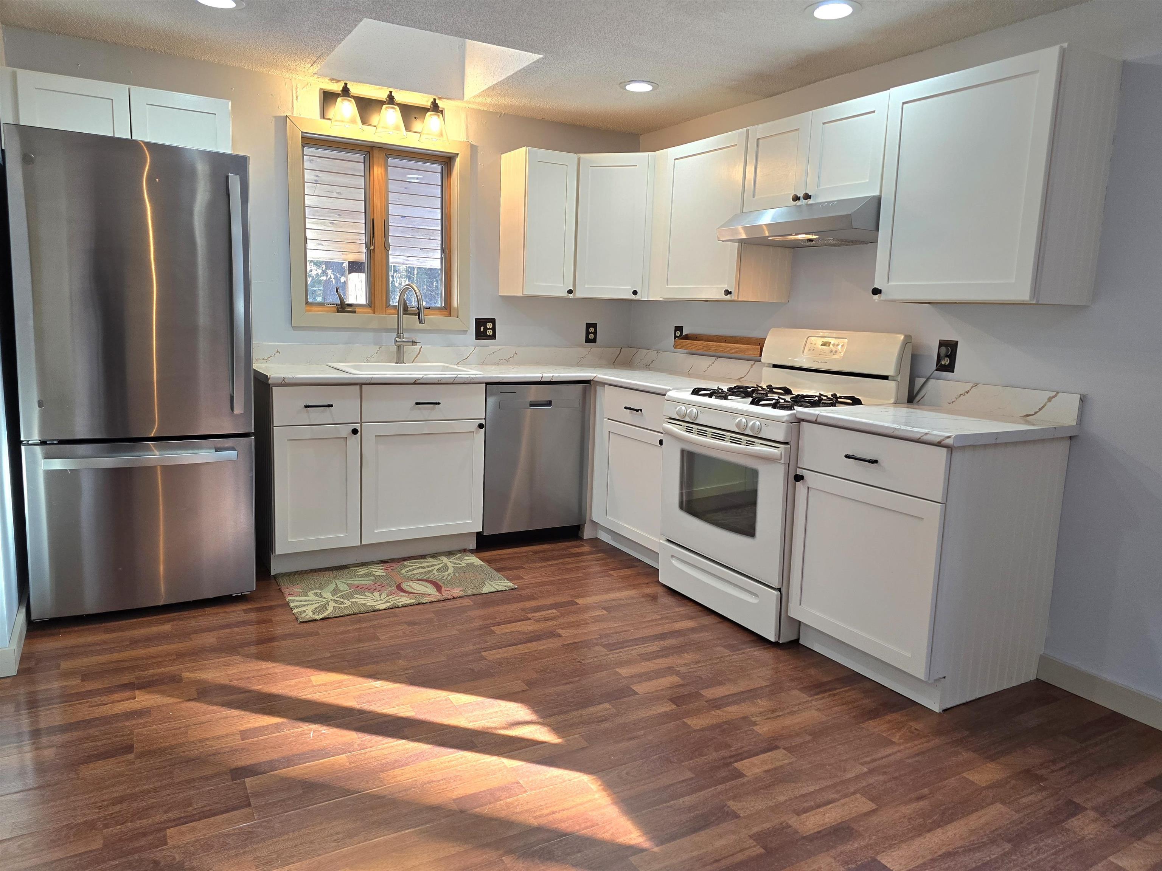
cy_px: 436
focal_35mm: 23
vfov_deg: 58.9
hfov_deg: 73.9
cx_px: 581
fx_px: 772
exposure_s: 1/120
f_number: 1.7
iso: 125
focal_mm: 6.3
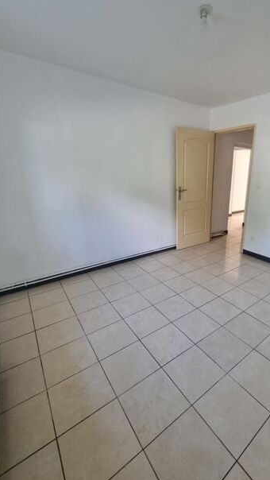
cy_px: 235
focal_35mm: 15
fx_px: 191
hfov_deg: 67.9
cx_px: 187
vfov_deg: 103.0
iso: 125
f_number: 2.2
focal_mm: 2.2
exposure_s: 1/50
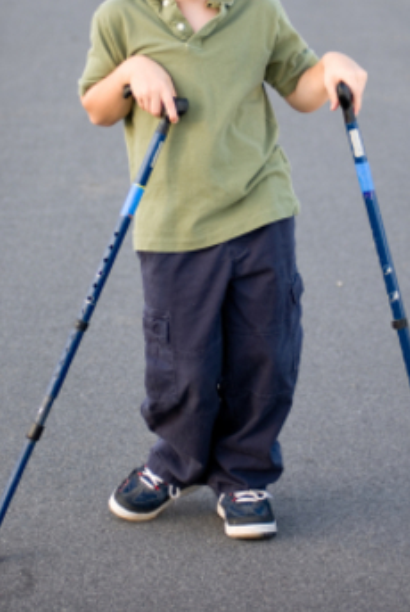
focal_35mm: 168
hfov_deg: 8.2
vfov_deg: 12.2
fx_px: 2858
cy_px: 207
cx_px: 203
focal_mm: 80
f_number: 2.8
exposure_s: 1/80
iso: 100
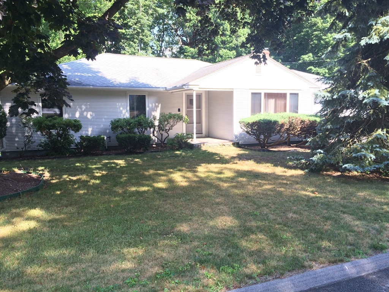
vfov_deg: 48.2
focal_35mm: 29
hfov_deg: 61.7
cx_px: 194
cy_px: 146
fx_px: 326
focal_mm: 4.15
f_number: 2.2
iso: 32
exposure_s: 1/283
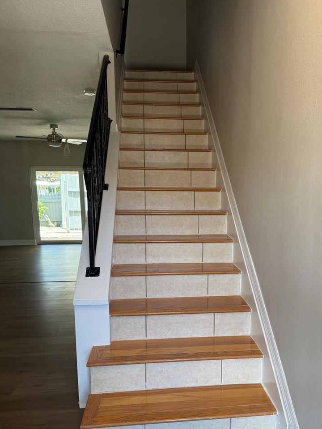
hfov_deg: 46.5
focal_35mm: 30
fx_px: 372
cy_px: 260
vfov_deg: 59.4
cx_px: 196
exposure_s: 1/120
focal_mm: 6.76
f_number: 1.78
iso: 125
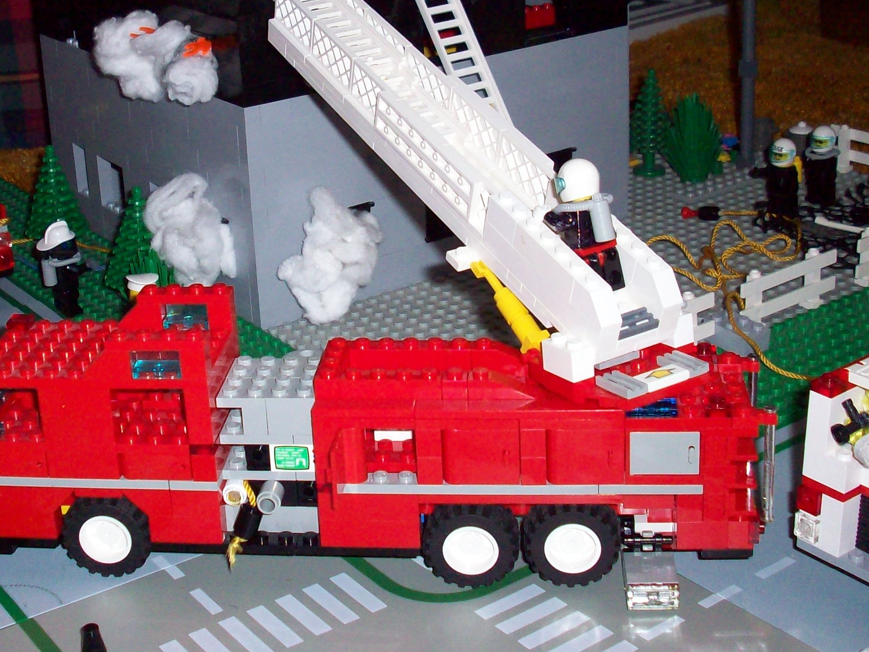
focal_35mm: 59
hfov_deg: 32.5
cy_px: 204
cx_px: 322
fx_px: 1481
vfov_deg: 24.7
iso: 160
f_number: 2.8
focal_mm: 6.2
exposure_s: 1/64
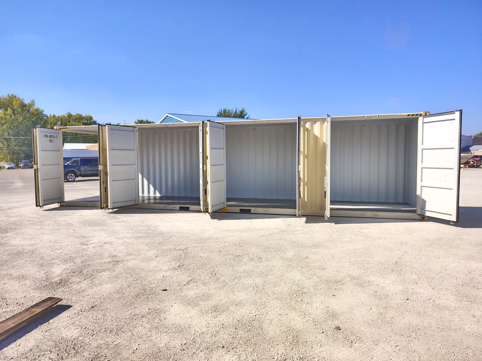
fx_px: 334
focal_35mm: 24
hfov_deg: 71.6
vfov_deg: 56.8
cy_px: 180
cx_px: 241
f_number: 1.8
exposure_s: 1/256
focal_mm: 5.56
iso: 100
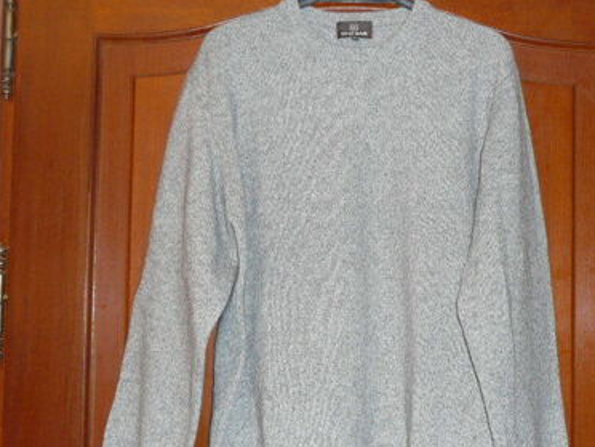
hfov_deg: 38.8
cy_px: 263
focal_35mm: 49
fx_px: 842
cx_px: 342
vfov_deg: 29.6
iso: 125
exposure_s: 1/30
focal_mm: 4.6
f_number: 3.3
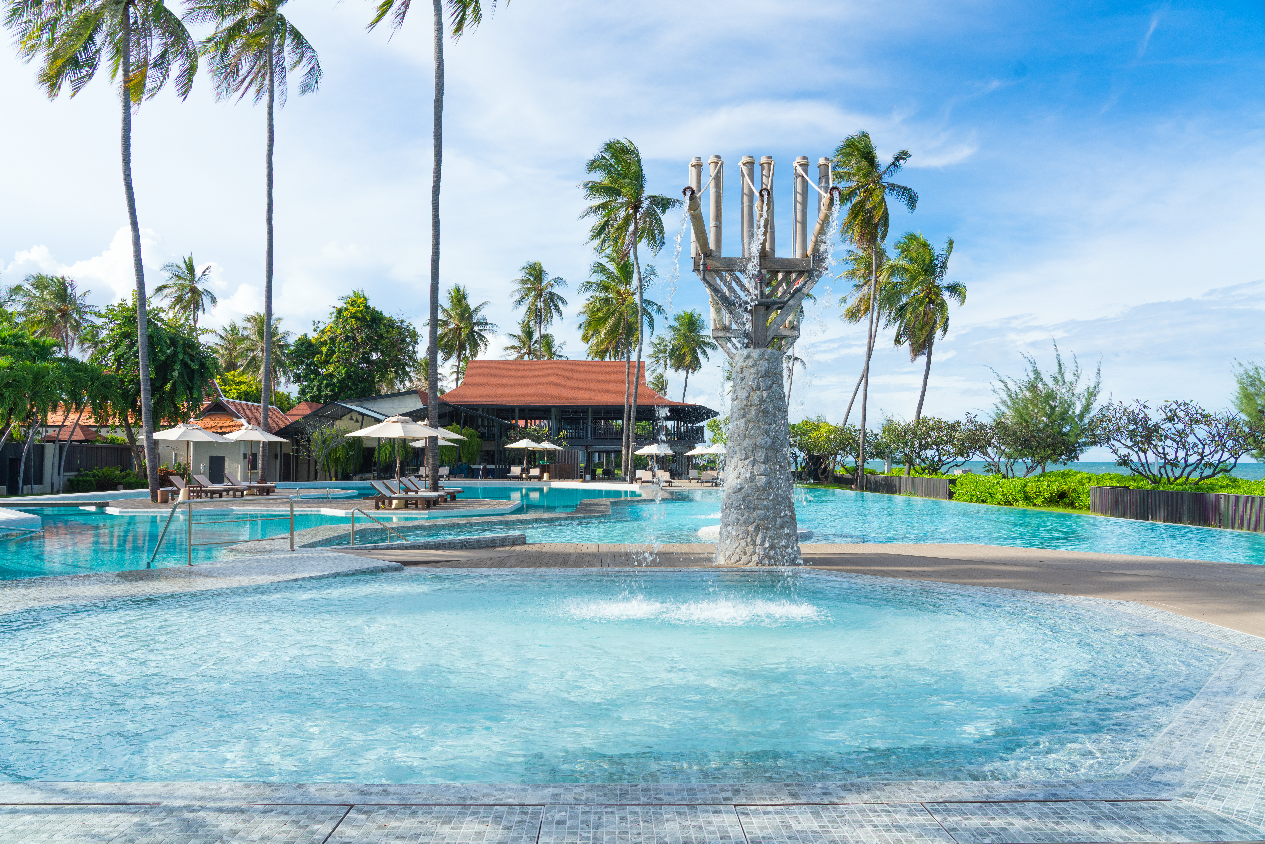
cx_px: 632
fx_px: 843
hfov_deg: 73.7
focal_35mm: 24
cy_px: 422
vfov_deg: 53.1
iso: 100
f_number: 8
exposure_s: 1/320
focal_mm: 24
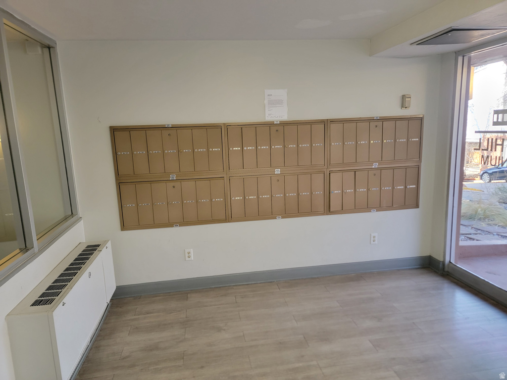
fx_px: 352
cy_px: 190
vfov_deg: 56.8
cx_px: 254
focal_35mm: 24
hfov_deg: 71.6
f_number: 1.8
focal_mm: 6.7
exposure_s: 1/120
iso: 320
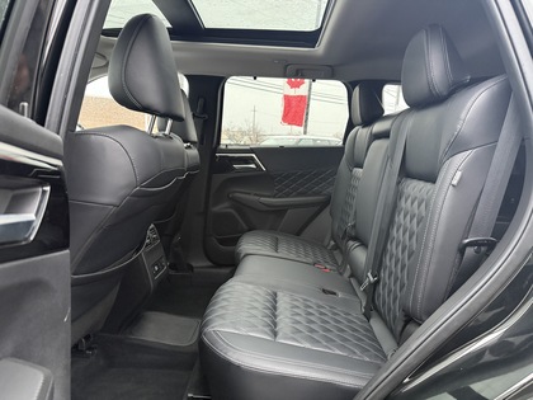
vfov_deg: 56.8
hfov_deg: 71.6
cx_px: 266
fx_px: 370
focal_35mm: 24
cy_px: 200
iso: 800
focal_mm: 6.76
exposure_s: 1/50
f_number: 1.78
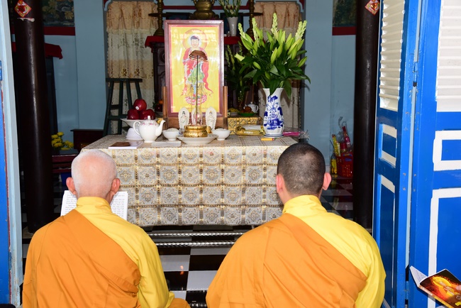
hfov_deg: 42.7
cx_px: 230
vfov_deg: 29.3
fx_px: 589
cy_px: 154
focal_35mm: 46
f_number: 5.6
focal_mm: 46
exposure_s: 1/60
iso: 640
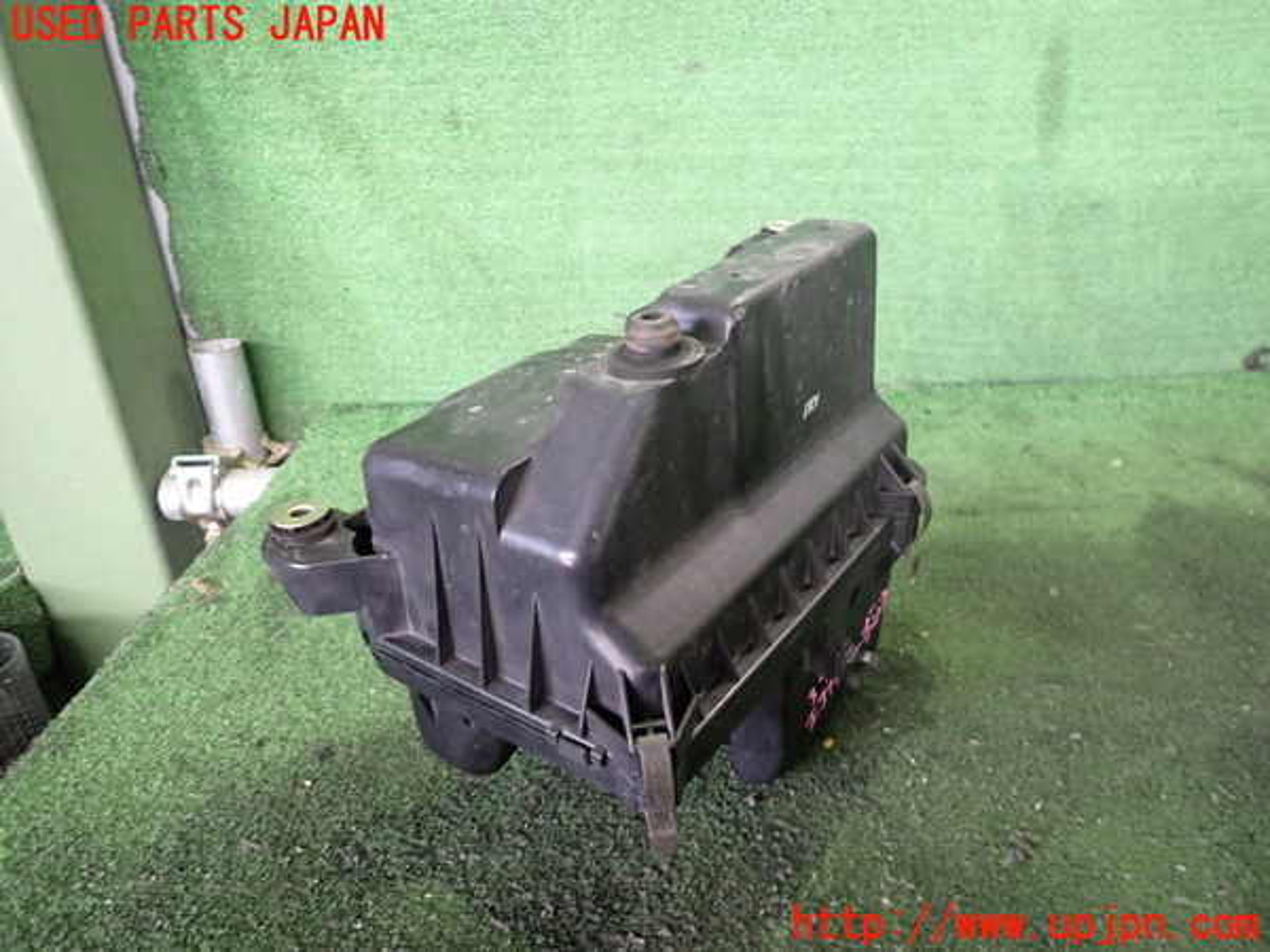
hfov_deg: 69.4
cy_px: 476
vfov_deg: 54.9
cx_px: 635
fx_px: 917
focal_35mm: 25
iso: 500
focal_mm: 4.5
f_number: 2
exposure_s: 1/30
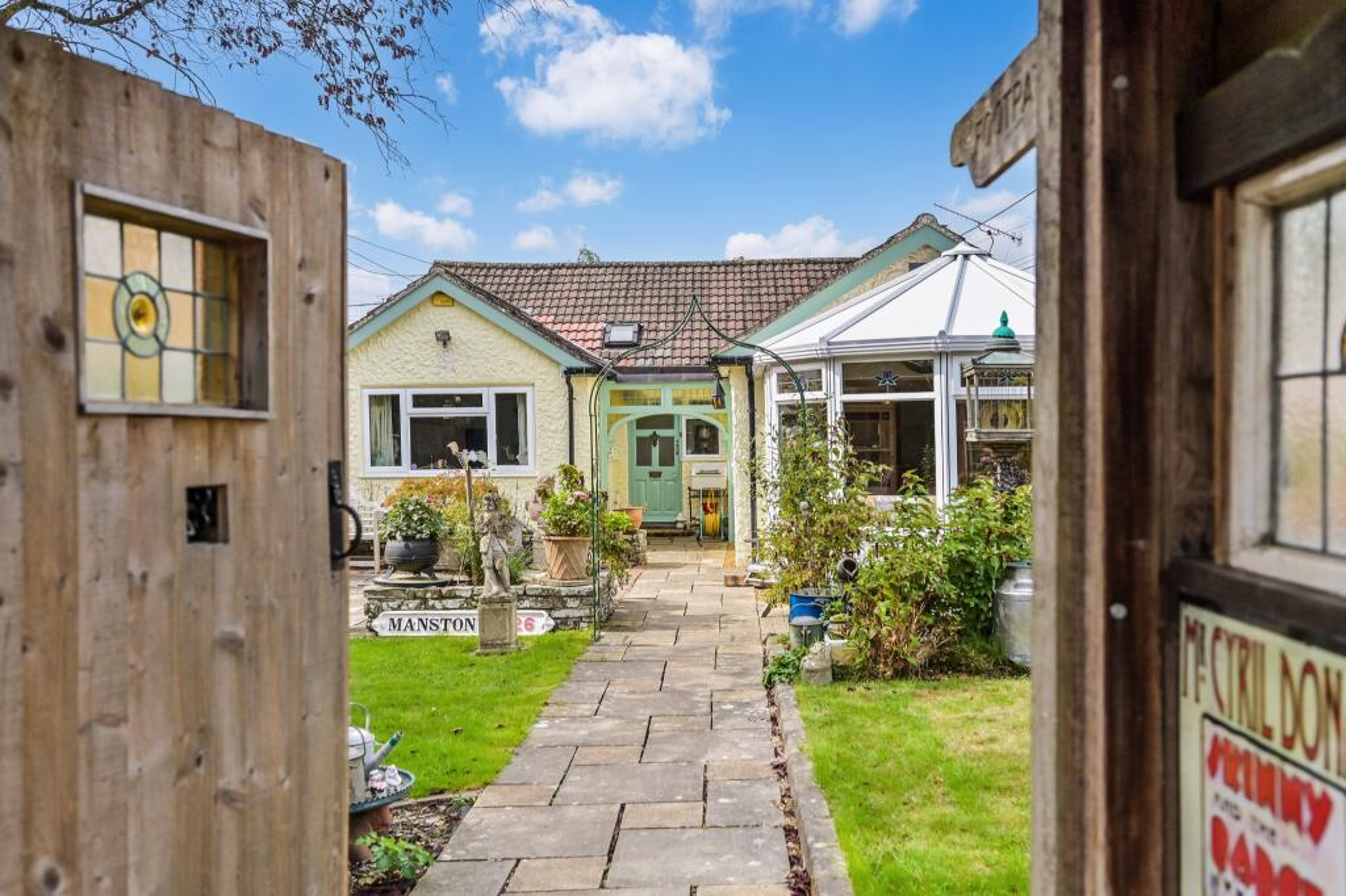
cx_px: 673
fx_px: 1121
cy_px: 448
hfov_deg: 61.9
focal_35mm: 30
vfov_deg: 43.6
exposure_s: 1/3200
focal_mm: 30
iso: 400
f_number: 4
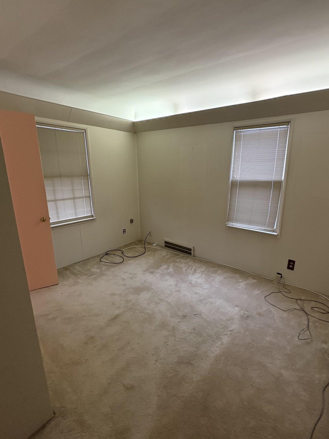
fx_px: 215
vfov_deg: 91.0
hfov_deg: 74.5
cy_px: 219
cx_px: 182
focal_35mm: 17
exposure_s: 1/60
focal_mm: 2.22
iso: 250
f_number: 2.2
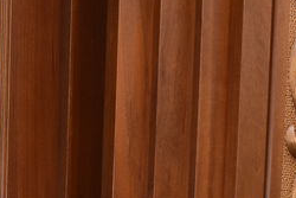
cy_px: 548
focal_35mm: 151
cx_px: -18
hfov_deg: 13.4
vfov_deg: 8.1
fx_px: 1242
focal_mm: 18
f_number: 5.6
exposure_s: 1/100
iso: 1000
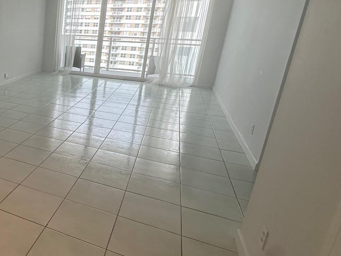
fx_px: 295
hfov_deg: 48.8
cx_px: -2
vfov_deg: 46.7
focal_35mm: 30
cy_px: 110
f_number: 2.2
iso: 40
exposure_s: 1/140
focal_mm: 2.22
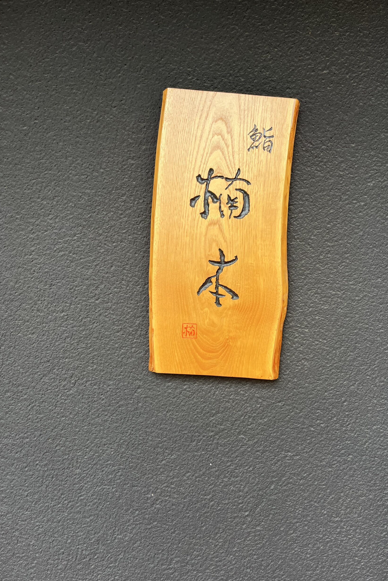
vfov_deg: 65.5
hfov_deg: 46.3
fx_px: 453
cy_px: 297
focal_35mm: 28
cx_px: 219
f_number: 1.6
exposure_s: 1/184
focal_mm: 5.1
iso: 40
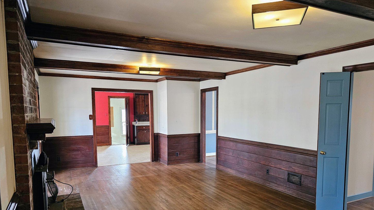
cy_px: 137
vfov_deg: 43.9
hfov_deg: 71.9
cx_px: 183
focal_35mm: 26
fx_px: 258
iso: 640
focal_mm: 6.3
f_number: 1.7
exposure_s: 1/120
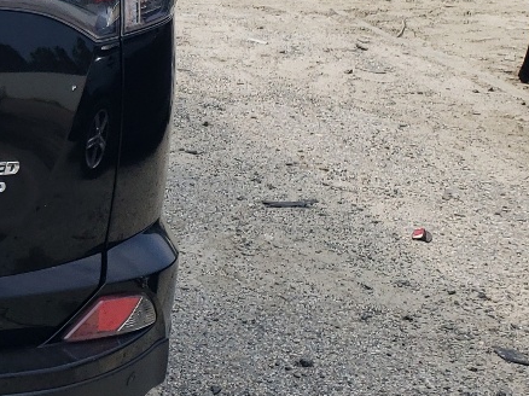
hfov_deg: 17.8
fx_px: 1451
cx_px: -333
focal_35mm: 95
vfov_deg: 15.3
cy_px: 16
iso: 50
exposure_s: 1/2500
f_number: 1.5
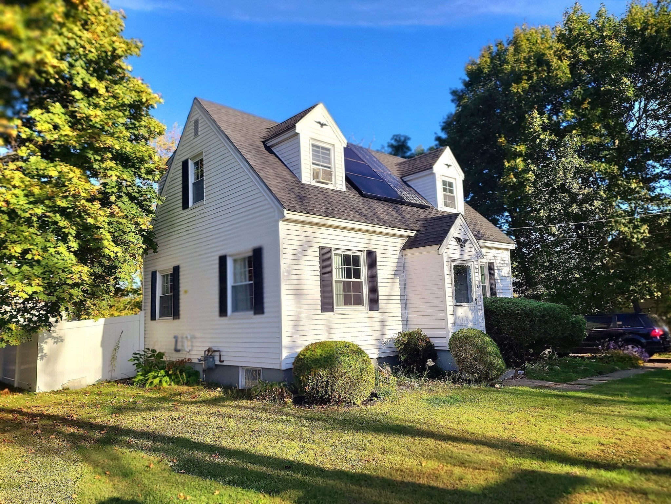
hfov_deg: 69.4
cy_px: 252
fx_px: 485
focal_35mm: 25
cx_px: 336
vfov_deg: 54.9
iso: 16
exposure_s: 1/625
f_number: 1.8
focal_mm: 7
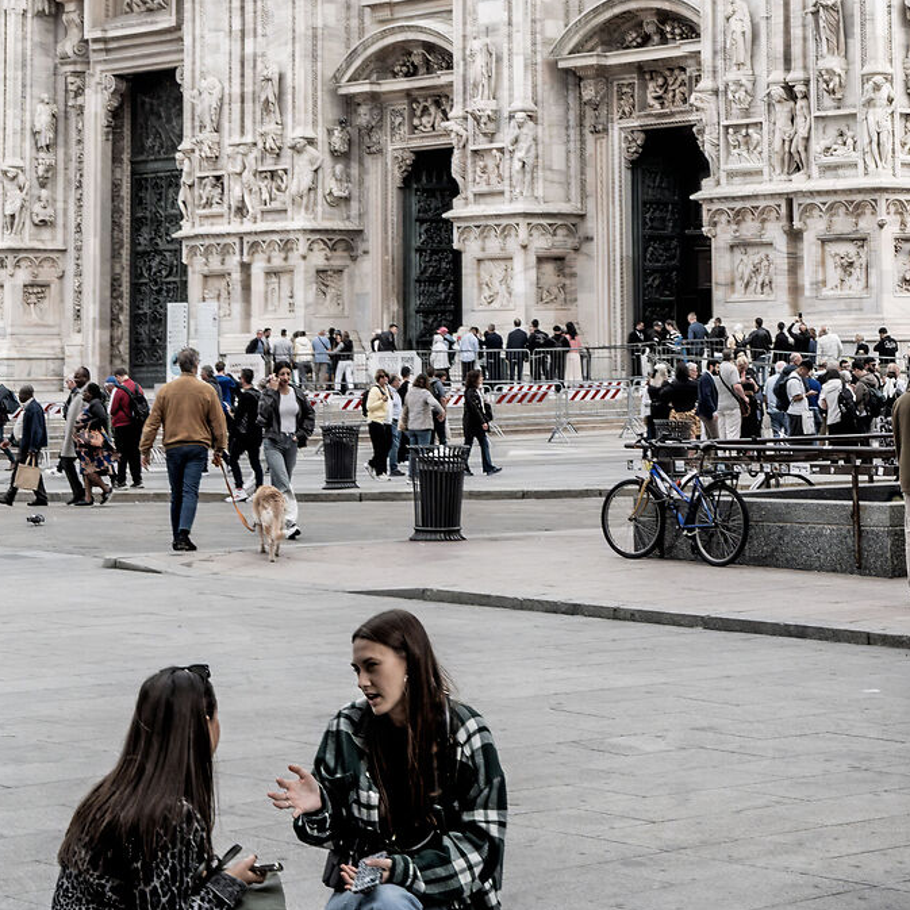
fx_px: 3153
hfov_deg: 16.4
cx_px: 467
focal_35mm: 106
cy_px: -59
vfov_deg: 16.0
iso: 100
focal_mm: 35
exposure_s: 1/200
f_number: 11
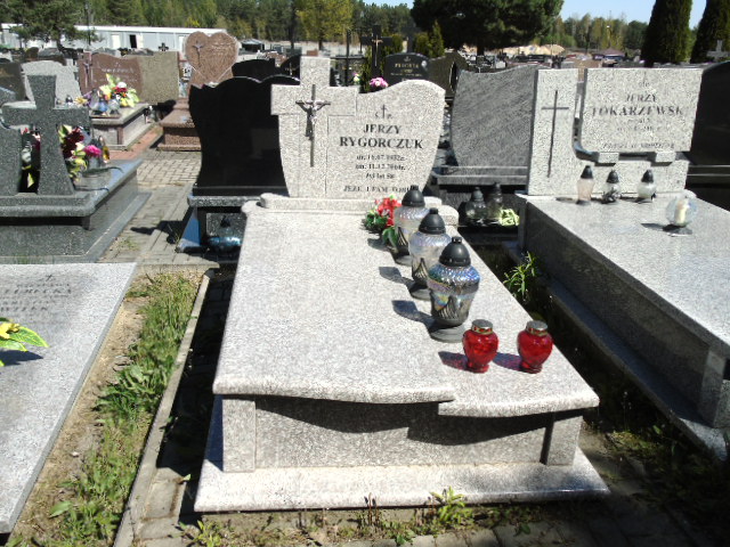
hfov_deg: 61.7
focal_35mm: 29
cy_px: 274
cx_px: 365
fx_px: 612
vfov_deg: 48.2
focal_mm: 5.2
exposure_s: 1/1000
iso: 80
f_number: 3.6
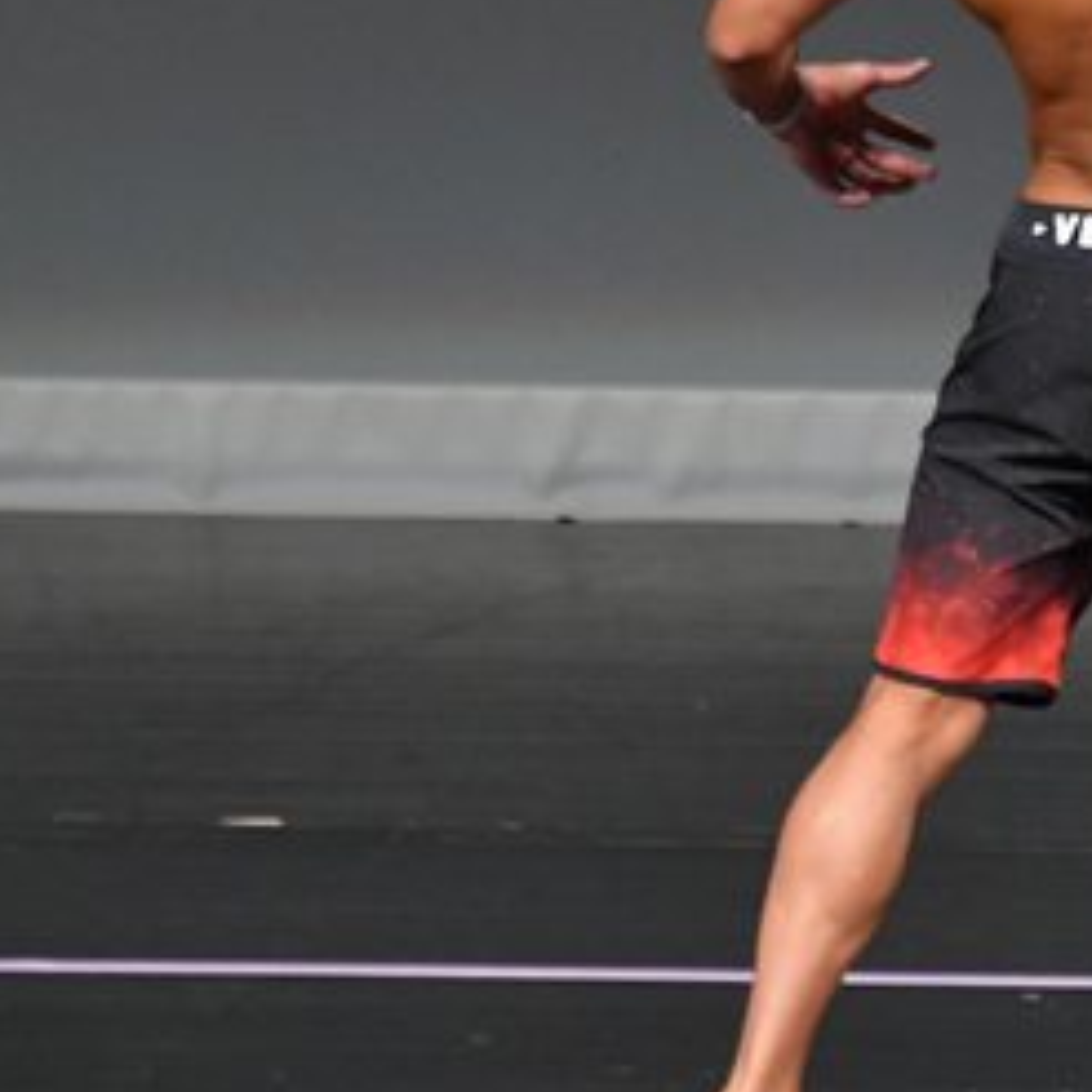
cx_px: 1241
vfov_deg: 1.9
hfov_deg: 1.9
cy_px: 293
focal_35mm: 924
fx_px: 32978
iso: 4000
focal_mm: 230
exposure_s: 1/400
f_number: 5.6
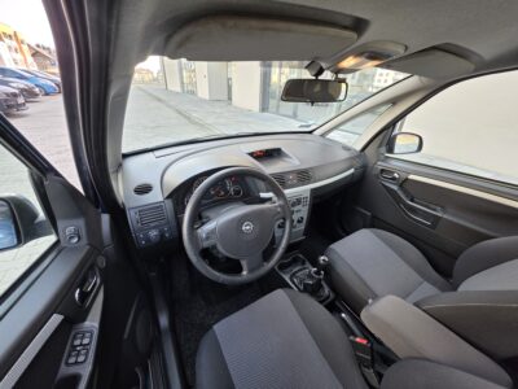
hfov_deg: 106.2
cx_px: 259
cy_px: 194
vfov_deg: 89.9
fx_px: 195
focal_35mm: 13
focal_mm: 2.2
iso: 40
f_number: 1.9
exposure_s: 1/100
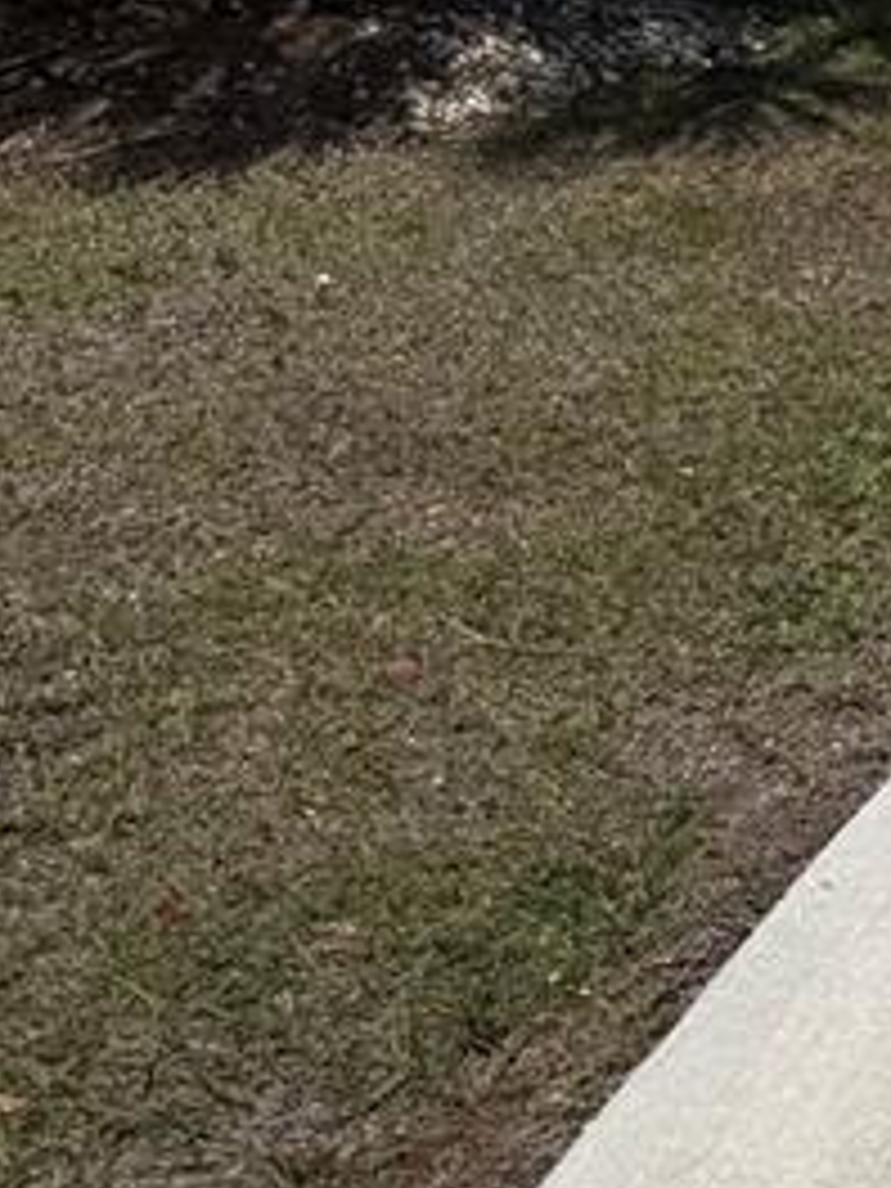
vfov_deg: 17.7
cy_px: 99
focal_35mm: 109
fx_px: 3741
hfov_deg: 11.9
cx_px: 1872
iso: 80
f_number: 1.78
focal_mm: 6.76
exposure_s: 1/10309
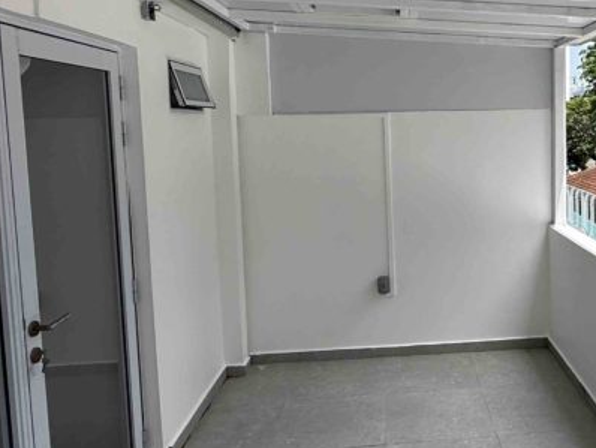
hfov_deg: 48.8
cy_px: 180
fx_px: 620
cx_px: 464
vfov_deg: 39.5
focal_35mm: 36
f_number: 2.2
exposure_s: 1/1901
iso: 64
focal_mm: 2.22
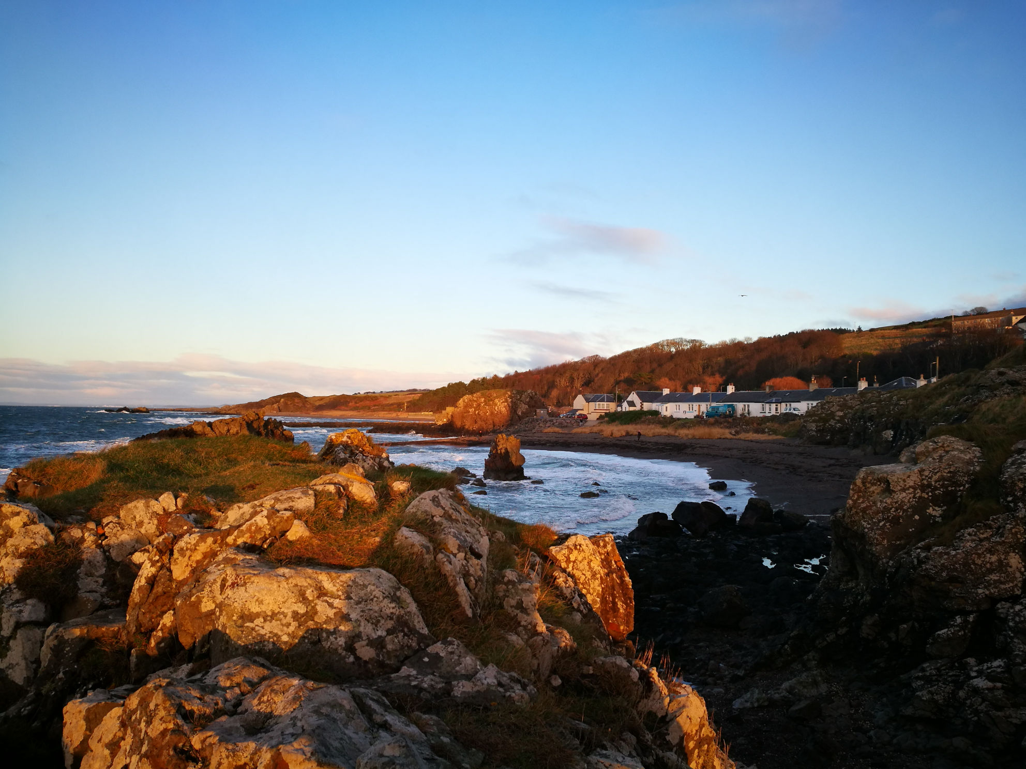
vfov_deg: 51.4
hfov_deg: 65.3
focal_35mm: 27
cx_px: 513
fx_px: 800
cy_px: 384
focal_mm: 4.5
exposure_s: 1/178
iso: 50
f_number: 2.2
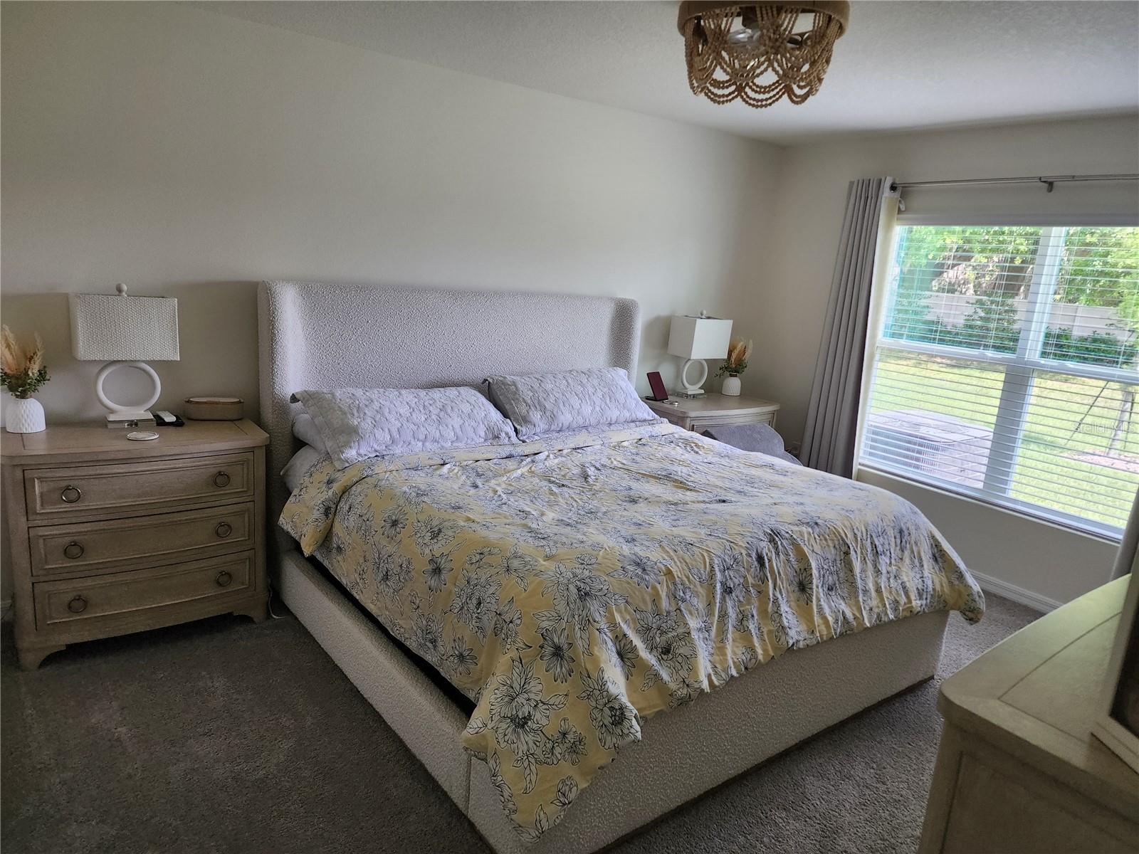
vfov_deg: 58.9
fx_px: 757
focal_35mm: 23
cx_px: 570
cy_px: 427
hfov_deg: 73.9
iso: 125
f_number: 1.8
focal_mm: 6.4
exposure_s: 1/180
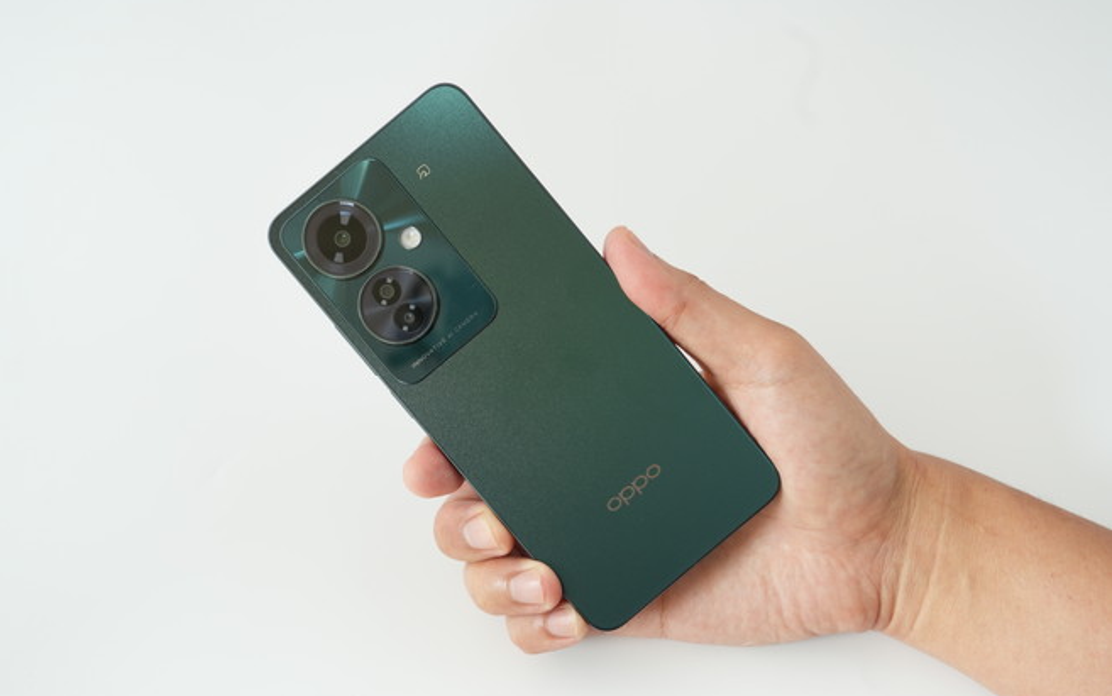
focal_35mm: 43
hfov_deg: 46.2
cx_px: 555
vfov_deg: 29.9
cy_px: 362
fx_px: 1303
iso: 400
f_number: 5.6
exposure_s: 1/50
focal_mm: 42
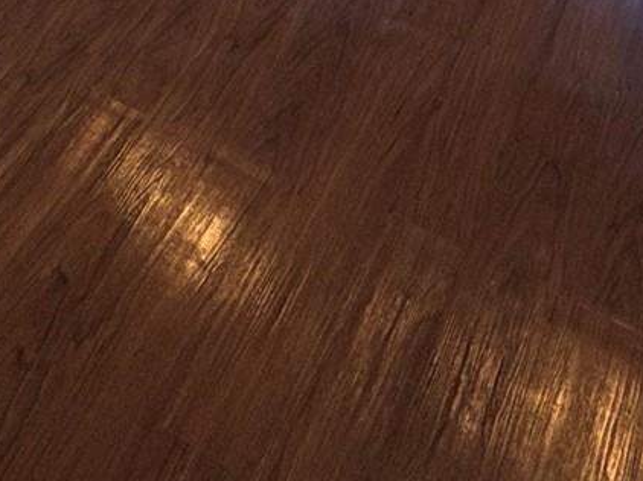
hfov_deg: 28.5
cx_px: 261
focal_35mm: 68
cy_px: -542
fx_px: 1262
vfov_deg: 15.8
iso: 125
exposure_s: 1/120
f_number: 2.2
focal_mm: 2.22
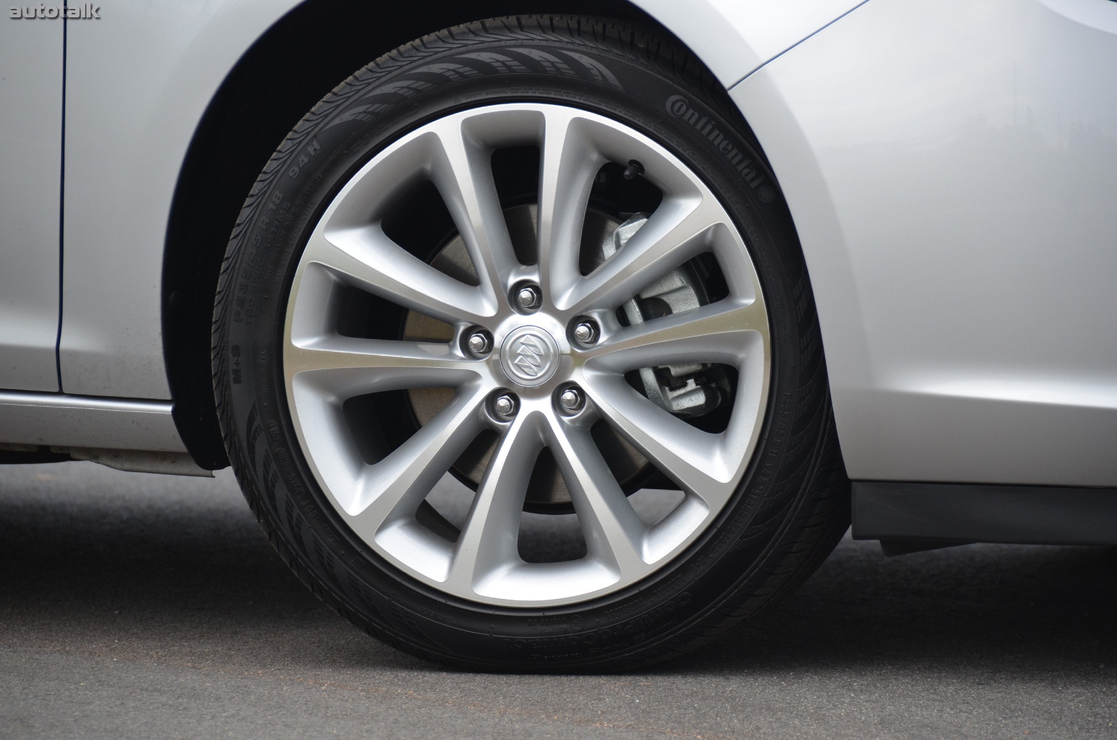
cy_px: 370
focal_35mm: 225
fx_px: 6967
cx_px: 558
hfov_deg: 9.2
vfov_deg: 6.1
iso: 560
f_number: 5.6
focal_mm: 150
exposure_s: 1/1000
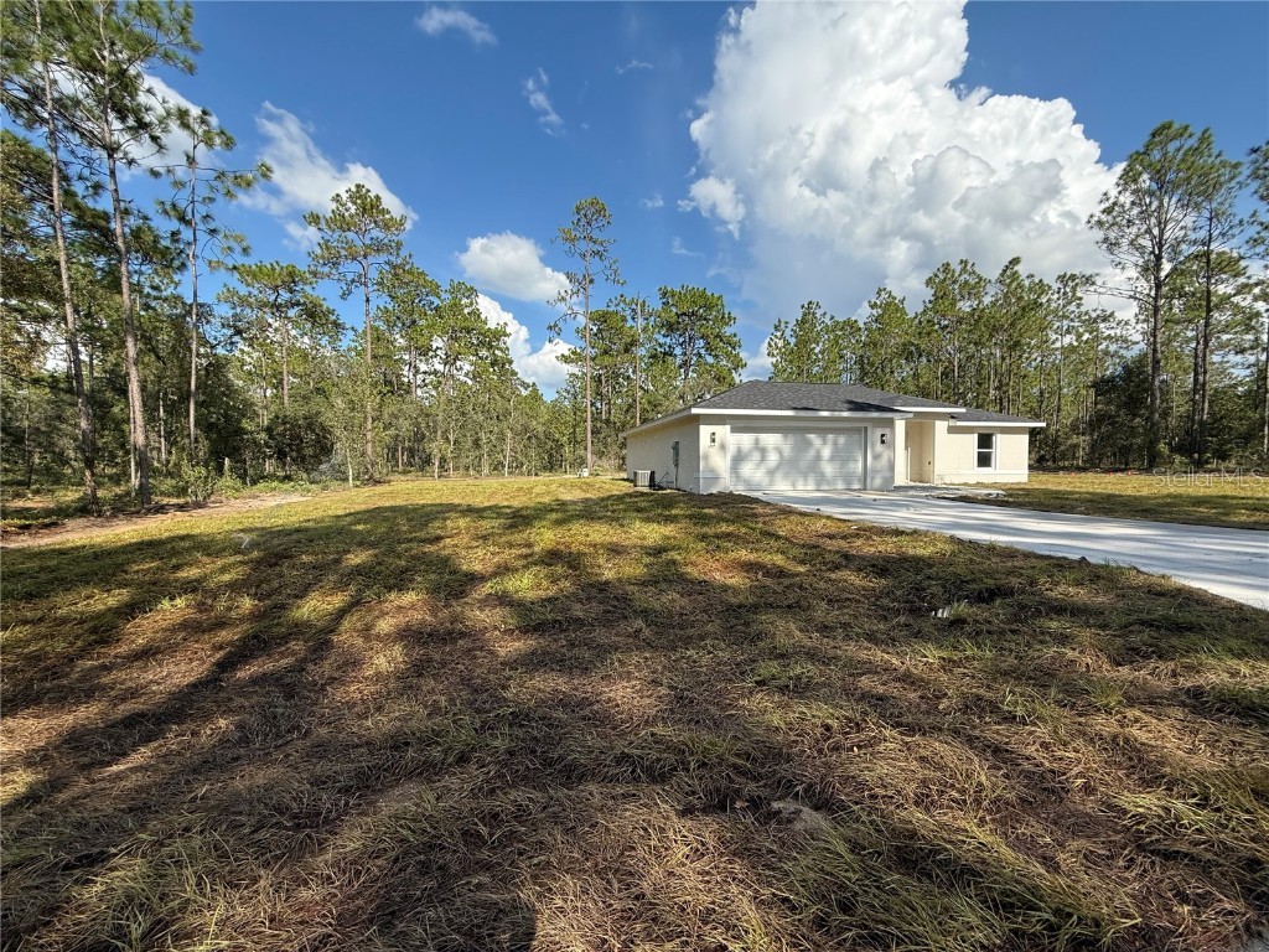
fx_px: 513
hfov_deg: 102.1
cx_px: 634
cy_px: 476
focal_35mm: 14
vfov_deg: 85.7
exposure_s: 1/1339
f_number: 2.2
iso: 50
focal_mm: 2.22
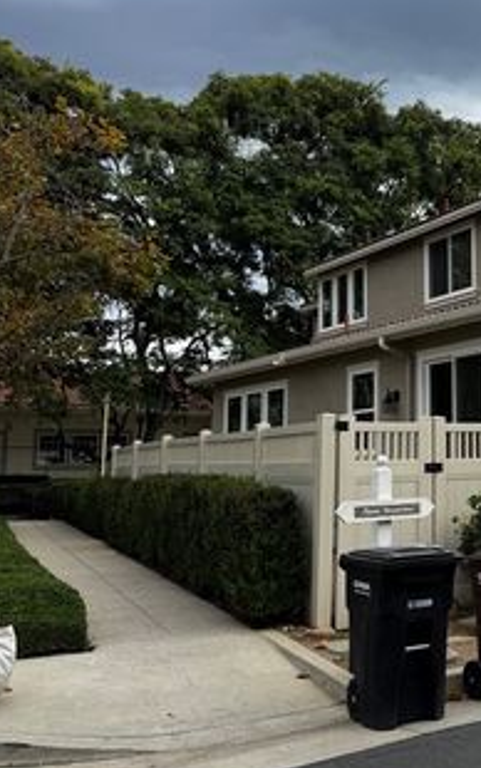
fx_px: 859
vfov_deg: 48.2
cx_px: 553
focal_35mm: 41
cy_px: 358
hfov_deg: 28.0
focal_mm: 6.76
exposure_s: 1/2959
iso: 80
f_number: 1.78
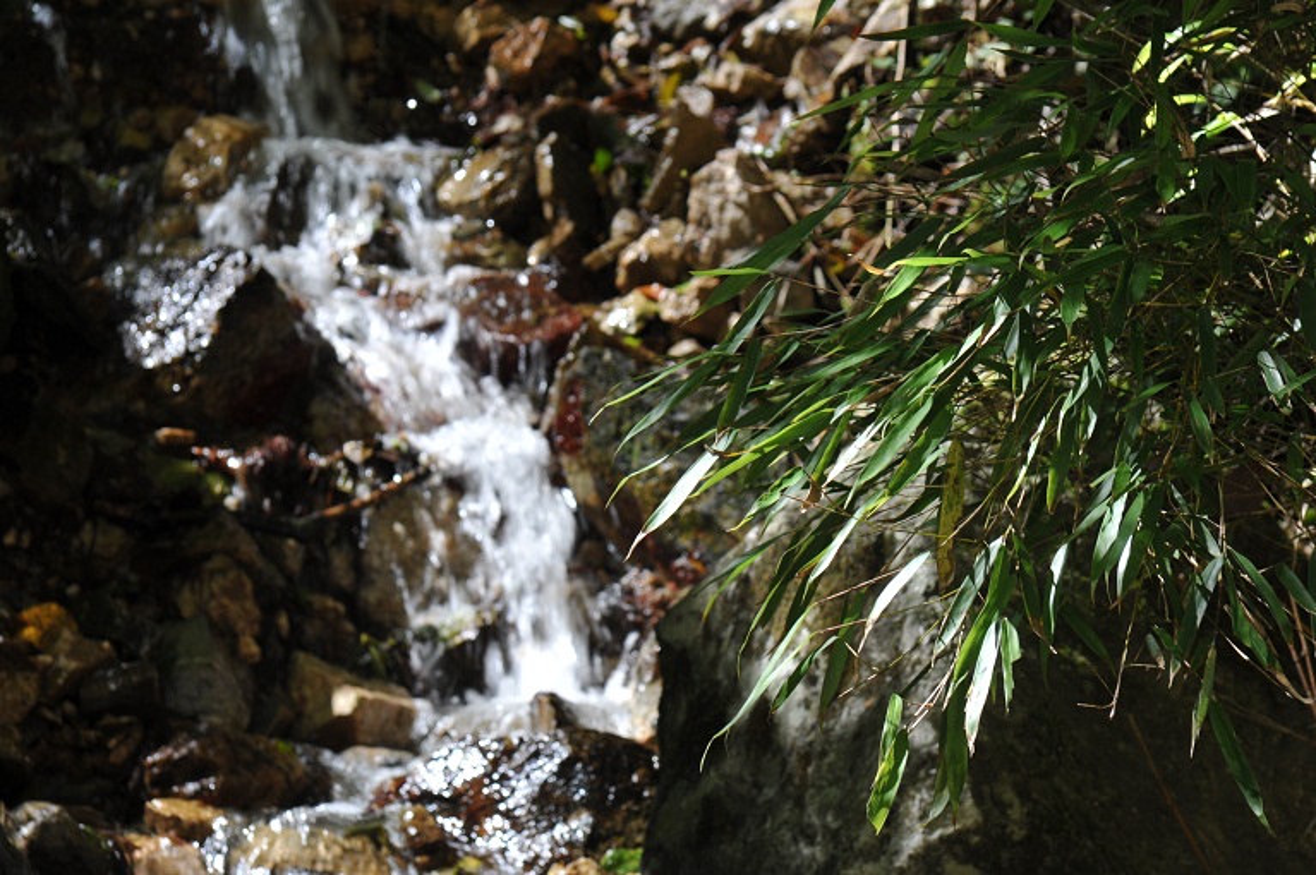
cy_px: 438
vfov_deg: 6.9
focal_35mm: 200
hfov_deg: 10.3
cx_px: 658
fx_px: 7305
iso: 400
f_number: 13
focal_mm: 200
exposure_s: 1/60
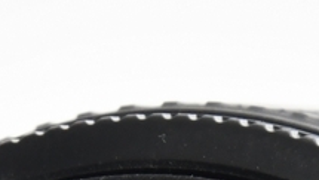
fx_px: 7402
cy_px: 601
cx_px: 230
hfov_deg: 2.5
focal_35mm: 875
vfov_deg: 1.4
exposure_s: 1/160
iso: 1000
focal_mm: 80
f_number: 8
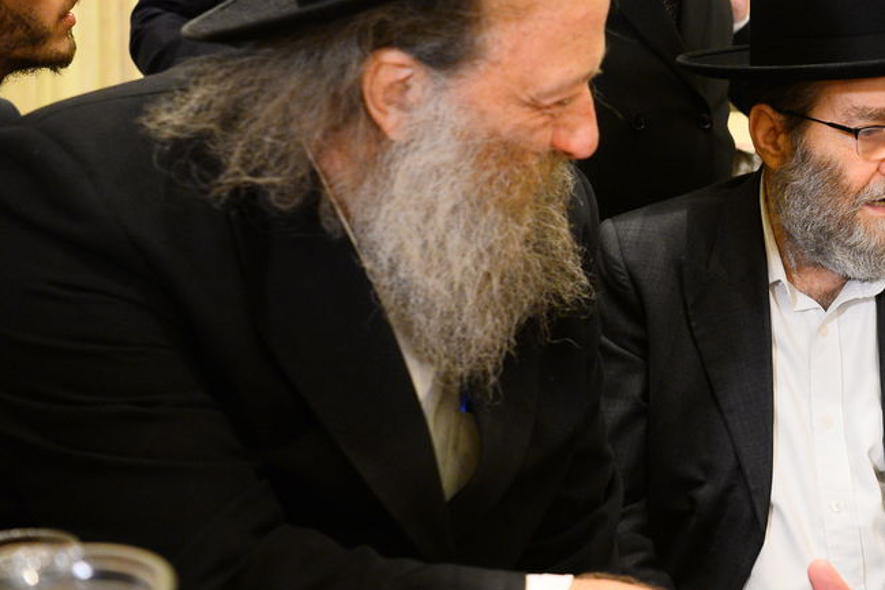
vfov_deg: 19.6
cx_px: 777
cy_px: 166
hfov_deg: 28.2
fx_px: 1697
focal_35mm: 69
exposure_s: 1/160
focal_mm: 32
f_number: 3.2
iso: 2500
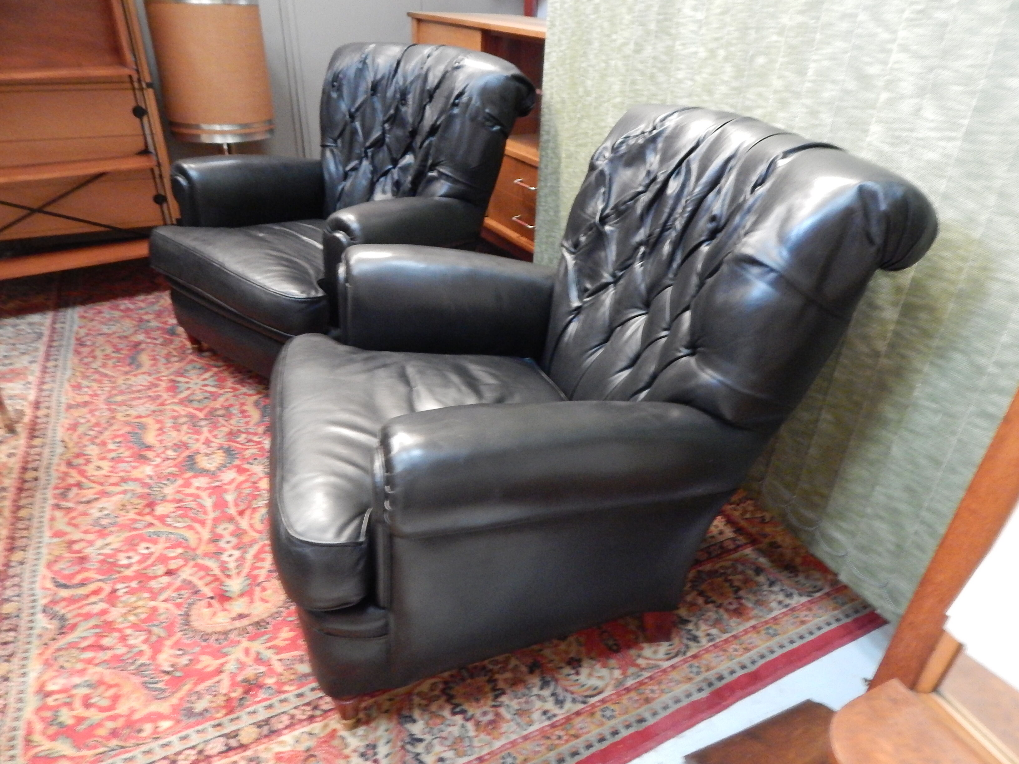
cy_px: 382
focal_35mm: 22
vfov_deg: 61.1
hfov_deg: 76.4
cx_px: 510
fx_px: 648
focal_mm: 4
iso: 800
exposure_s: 1/1.6
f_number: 3
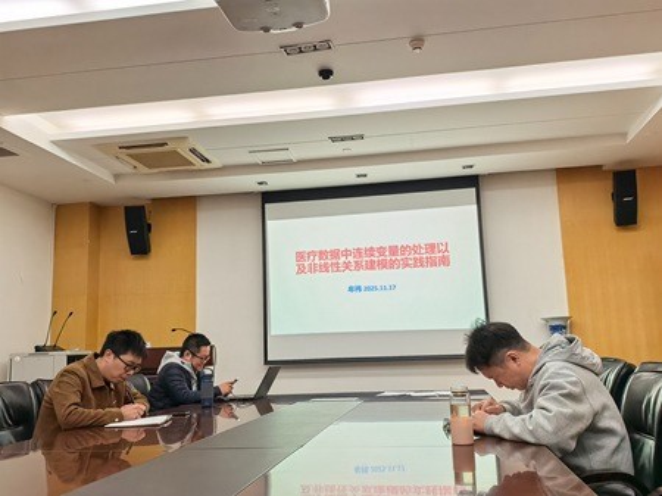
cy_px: 248
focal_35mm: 32
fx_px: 612
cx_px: 331
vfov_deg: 44.1
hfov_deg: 56.8
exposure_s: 1/100
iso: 160
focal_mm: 6.98
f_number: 4
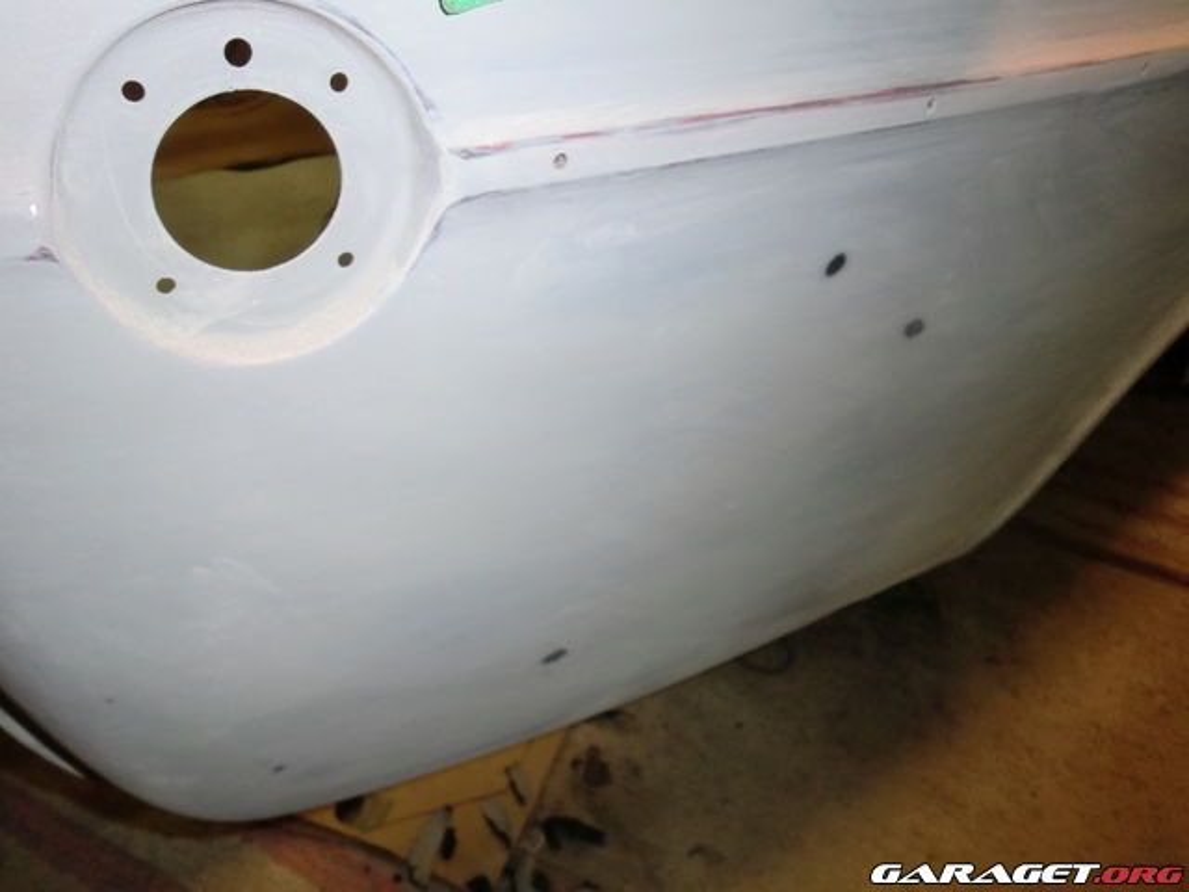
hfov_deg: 67.3
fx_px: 893
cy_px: 446
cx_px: 594
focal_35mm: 26
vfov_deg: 53.1
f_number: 2.6
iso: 200
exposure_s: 1/60
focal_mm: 4.65
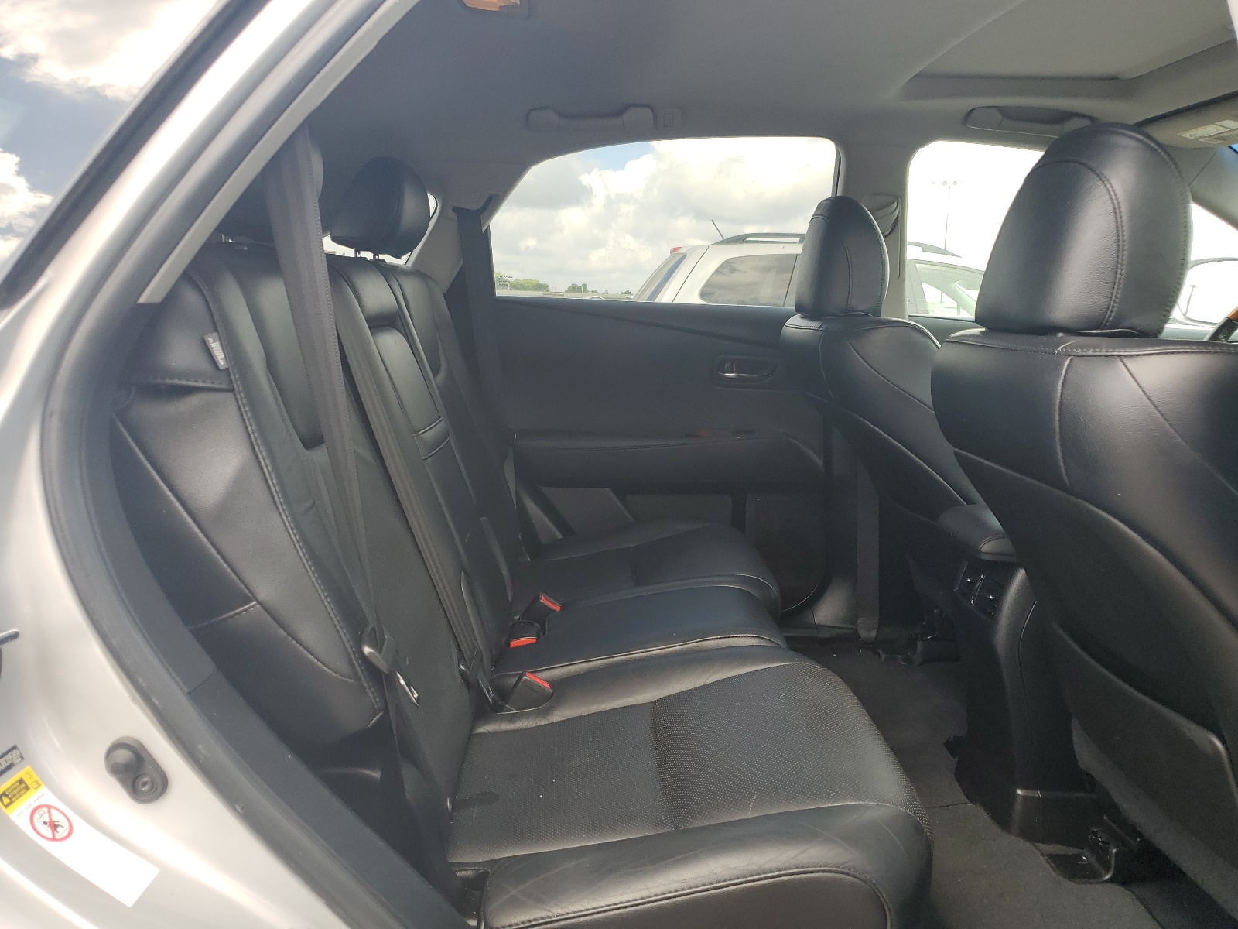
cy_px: 464
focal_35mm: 26
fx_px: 930
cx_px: 619
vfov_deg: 53.1
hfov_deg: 67.3
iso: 50
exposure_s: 1/294
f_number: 1.5
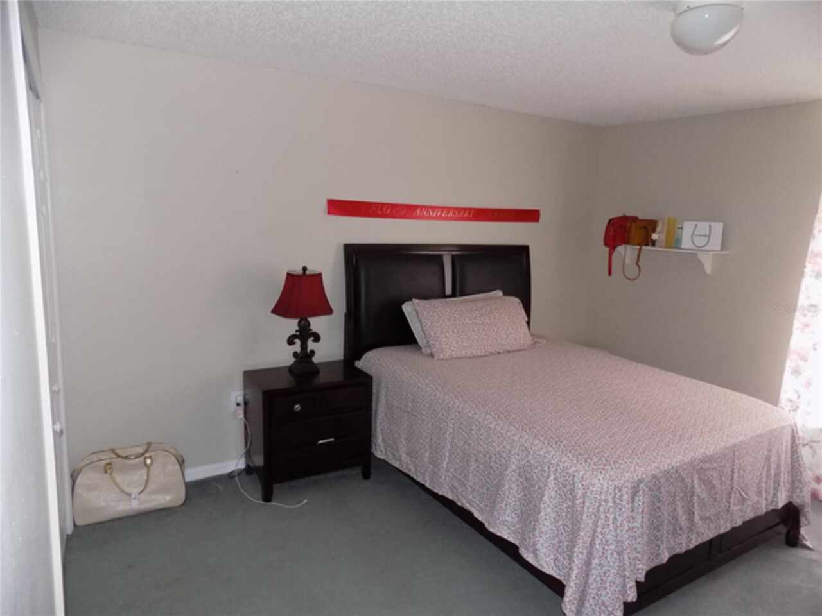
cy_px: 308
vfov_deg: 58.9
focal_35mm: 23
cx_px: 411
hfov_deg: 73.9
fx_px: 546
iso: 200
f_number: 3.1
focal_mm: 4
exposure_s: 1/30
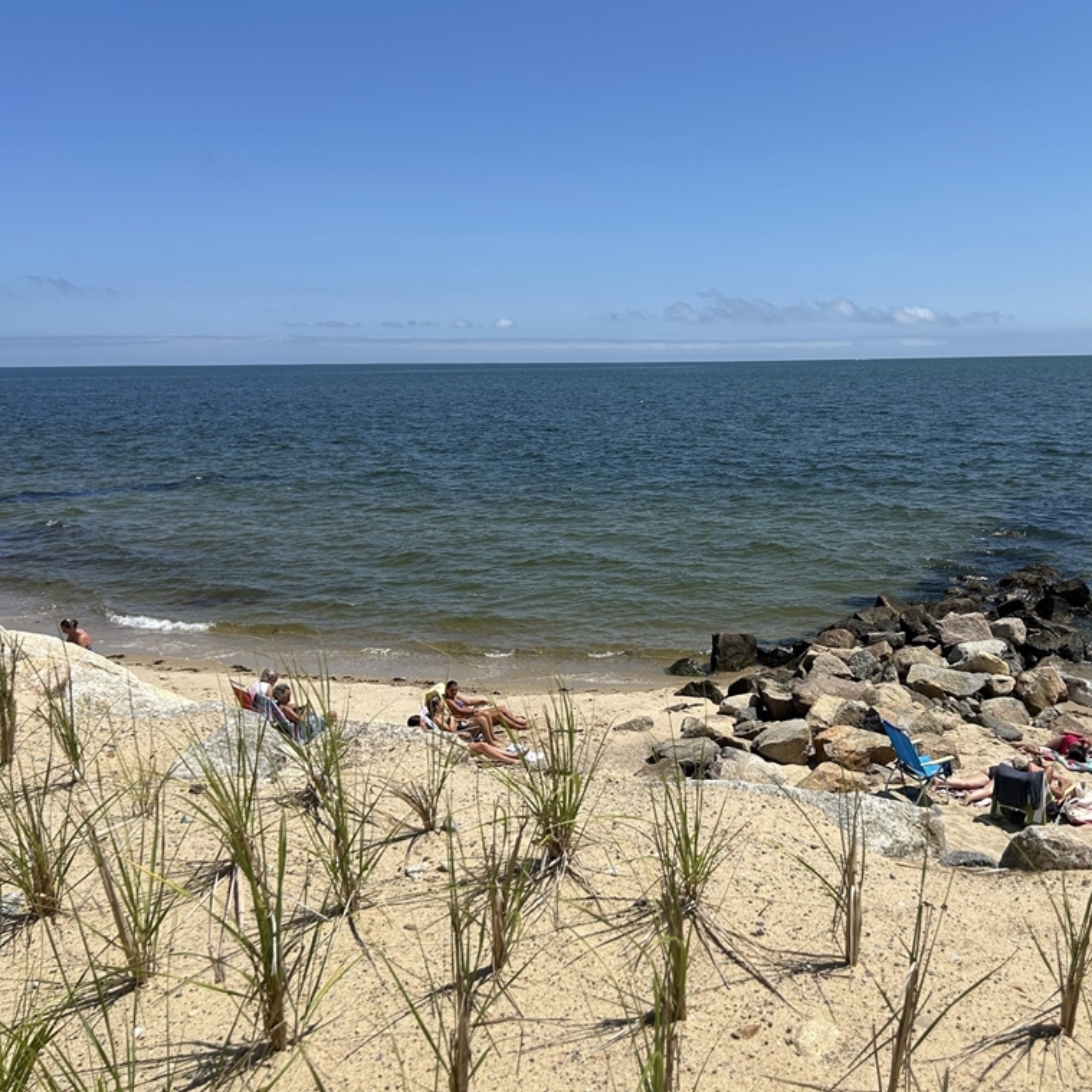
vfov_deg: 52.5
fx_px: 1106
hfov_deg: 51.7
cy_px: 542
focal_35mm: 31
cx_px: 716
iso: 50
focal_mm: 5.7
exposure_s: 1/7463
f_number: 1.5
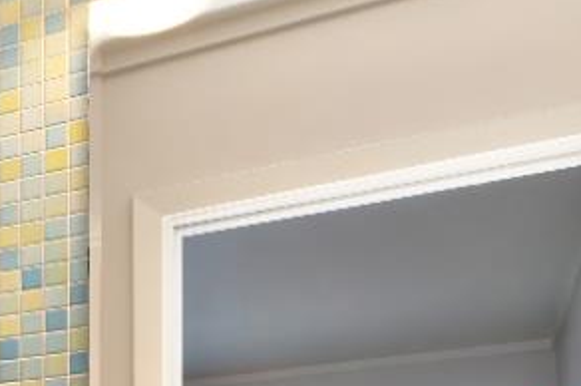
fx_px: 1161
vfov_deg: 16.6
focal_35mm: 72
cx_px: -436
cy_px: 635
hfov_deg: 20.6
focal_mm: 14
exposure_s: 1/60
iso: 500
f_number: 4
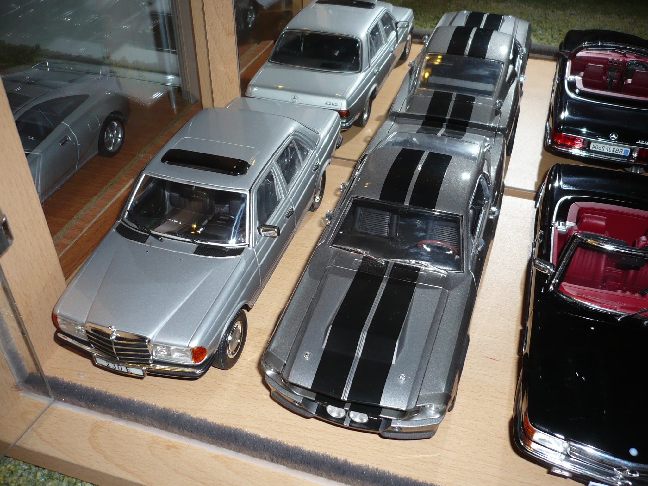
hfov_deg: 52.6
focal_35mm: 35
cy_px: 243
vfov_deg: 40.7
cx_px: 324
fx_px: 655
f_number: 2.8
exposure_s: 1/30
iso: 100
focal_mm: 5.8
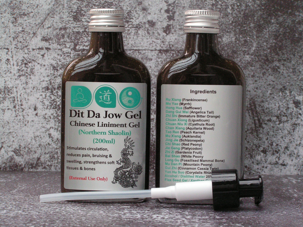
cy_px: 114
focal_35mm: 85
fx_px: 744
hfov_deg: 23.0
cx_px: 152
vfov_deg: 17.4
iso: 200
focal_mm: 14.1
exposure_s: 1/25
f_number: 5.6
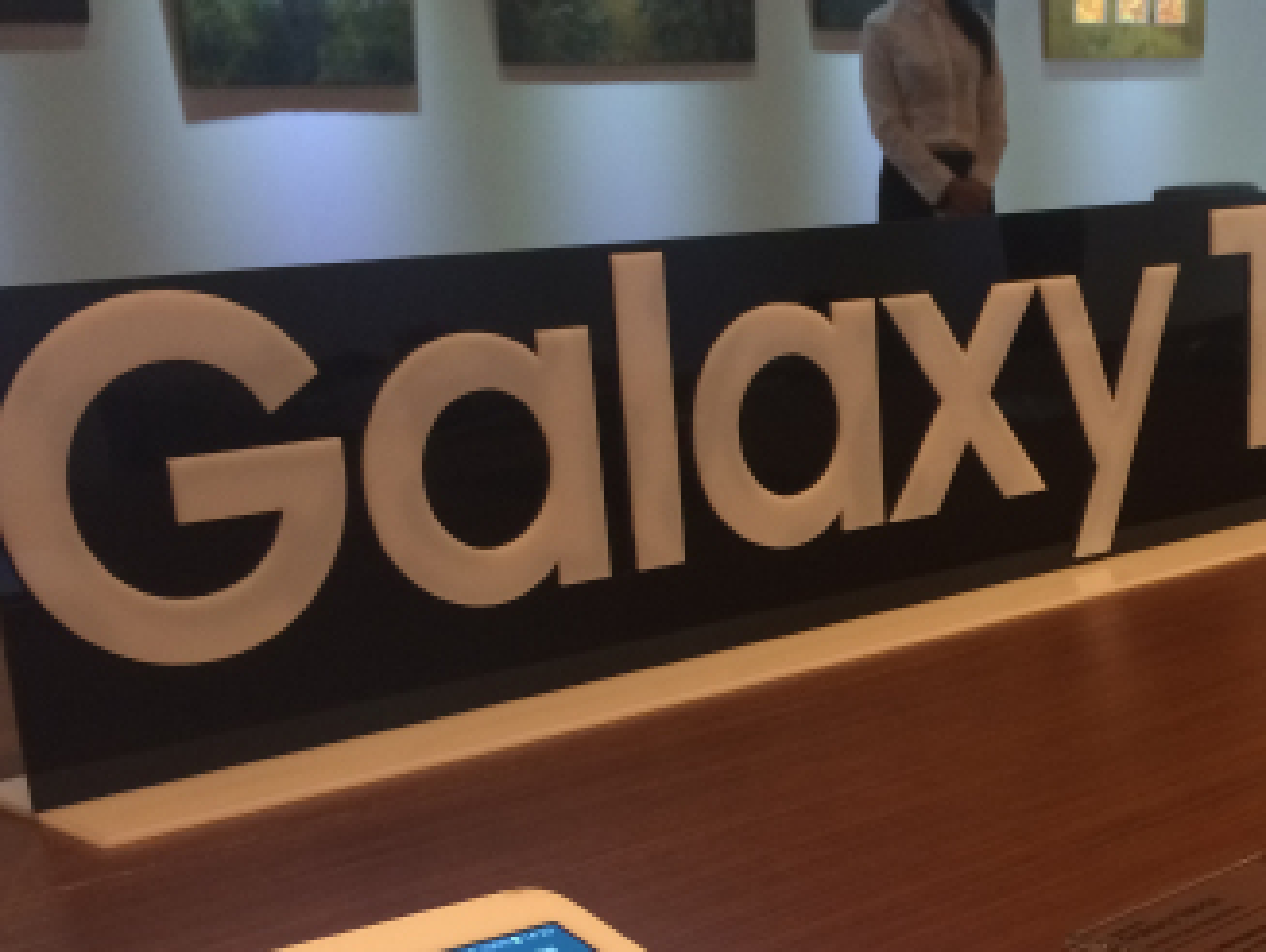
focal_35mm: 62
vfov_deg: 23.0
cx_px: 1107
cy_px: 888
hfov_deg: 30.0
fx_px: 2270
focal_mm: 4.15
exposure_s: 1/30
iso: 125
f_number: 2.2
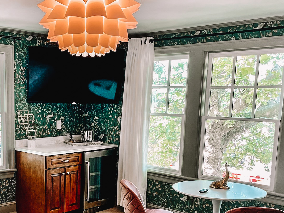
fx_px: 402
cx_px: 61
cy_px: 163
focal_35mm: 49
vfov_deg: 29.2
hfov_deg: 37.6
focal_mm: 4.2
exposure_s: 1/120
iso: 100
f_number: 1.6
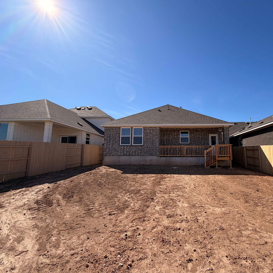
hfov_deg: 82.5
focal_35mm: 17
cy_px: 138
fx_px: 152
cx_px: 169
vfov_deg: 84.0
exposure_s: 1/830
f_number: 2.2
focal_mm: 2.22
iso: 20
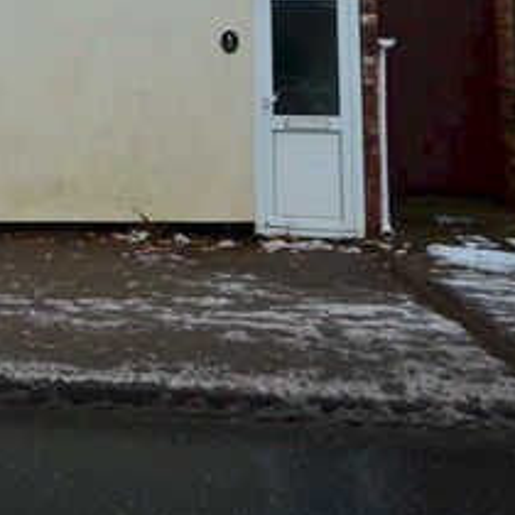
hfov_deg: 30.0
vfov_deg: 30.2
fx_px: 858
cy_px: -39
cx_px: -49
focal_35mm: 51
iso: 400
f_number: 9
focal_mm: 12
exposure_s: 1/160
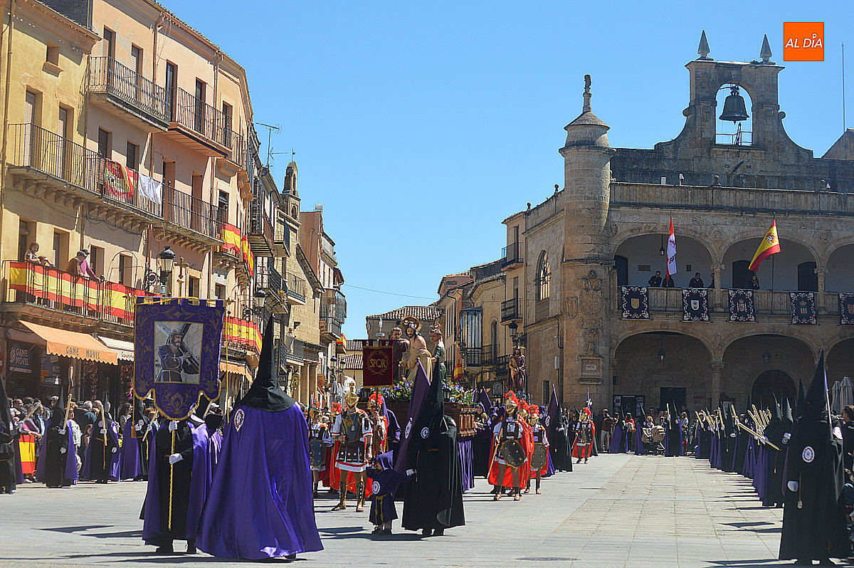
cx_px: 427
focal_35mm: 75
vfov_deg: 18.2
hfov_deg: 27.0
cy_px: 284
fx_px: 1778
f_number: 8
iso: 100
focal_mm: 50
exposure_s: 1/250
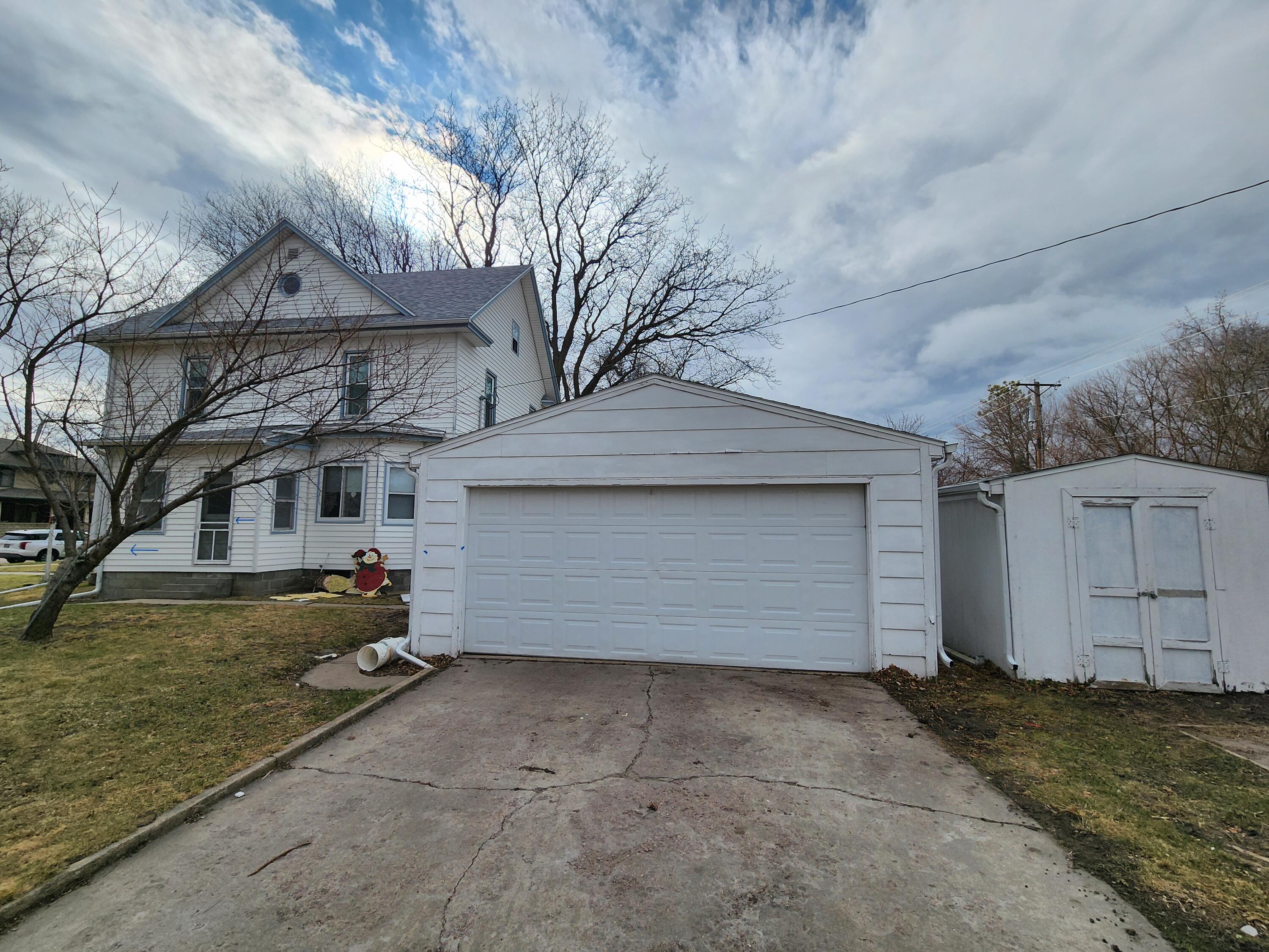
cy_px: 476
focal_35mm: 13
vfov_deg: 89.9
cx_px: 634
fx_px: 477
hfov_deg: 106.2
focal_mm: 2.2
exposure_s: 1/3474
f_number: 2.2
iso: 50
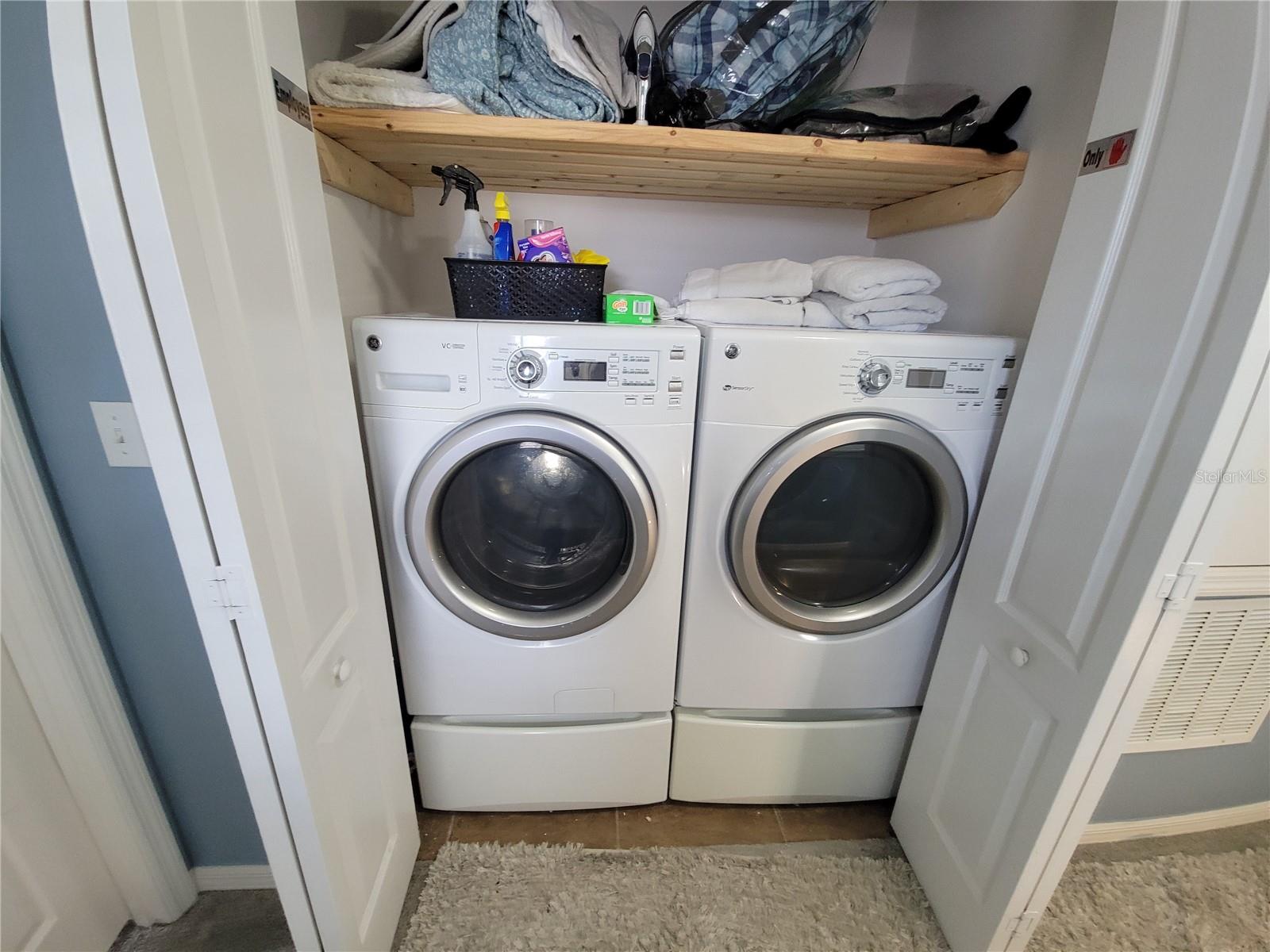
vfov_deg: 89.9
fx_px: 477
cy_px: 476
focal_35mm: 13
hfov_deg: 106.2
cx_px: 635
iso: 320
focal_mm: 2.2
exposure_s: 1/30
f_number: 2.2
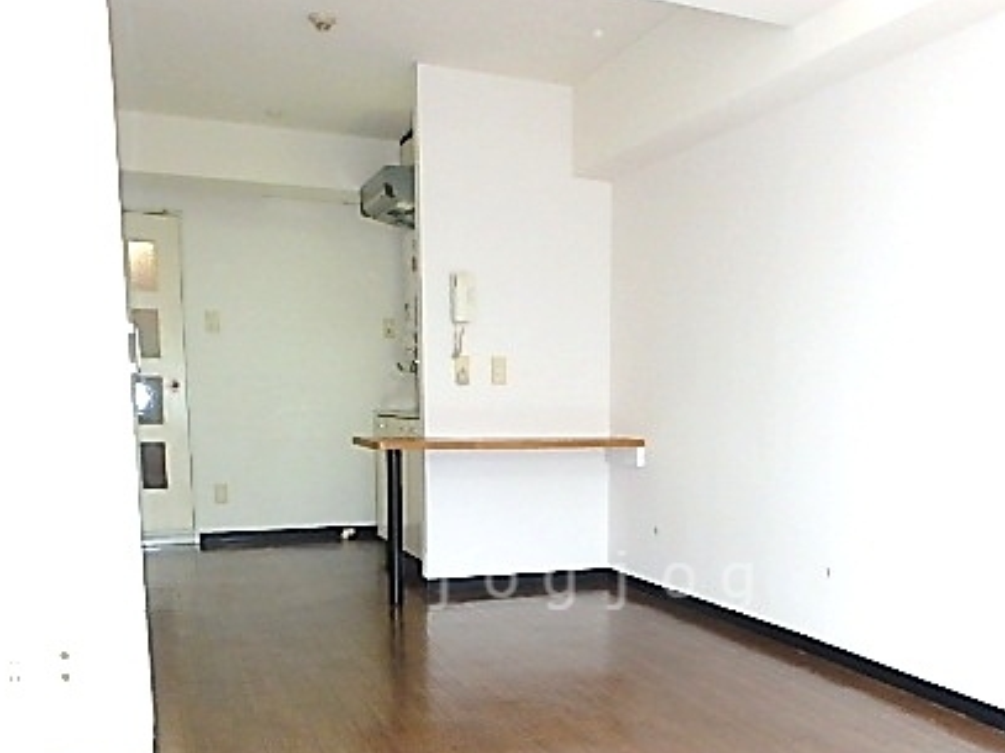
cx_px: 598
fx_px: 958
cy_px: 580
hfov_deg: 55.0
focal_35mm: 33
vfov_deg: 41.4
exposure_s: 1/30
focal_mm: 3.7
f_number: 3.5
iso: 400
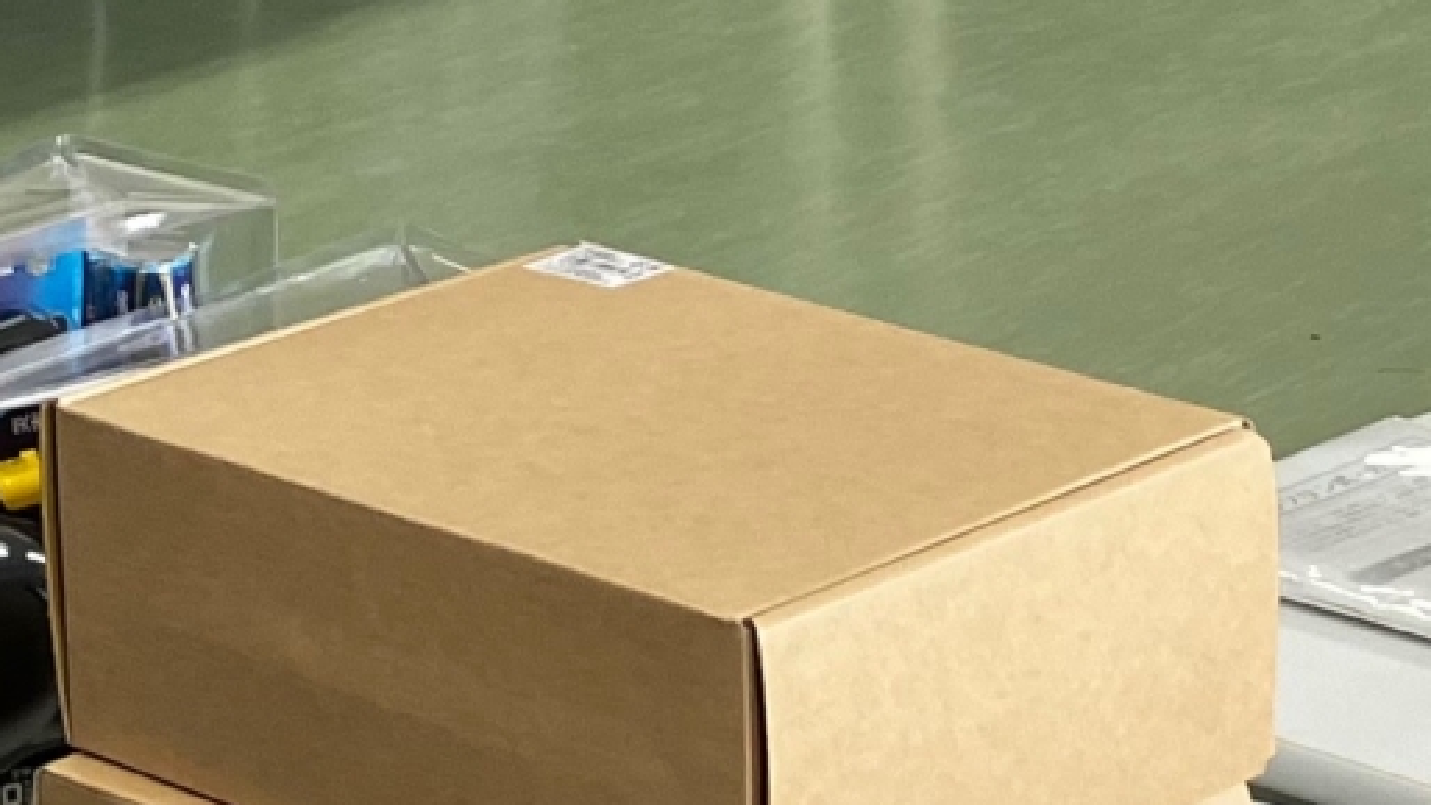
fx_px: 5767
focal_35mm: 152
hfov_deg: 14.0
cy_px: 95
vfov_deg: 8.0
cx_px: 1247
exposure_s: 1/100
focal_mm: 3.99
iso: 50
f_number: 1.8
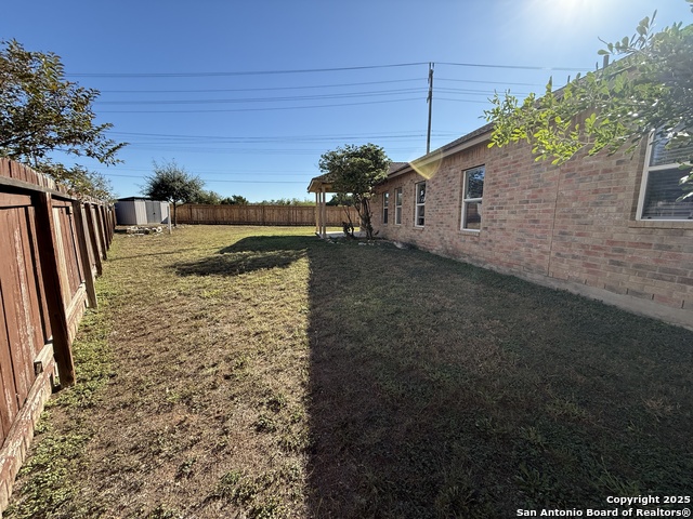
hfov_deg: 102.1
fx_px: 280
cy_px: 260
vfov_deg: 85.7
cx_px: 346
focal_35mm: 14
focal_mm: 2.22
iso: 64
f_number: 2.2
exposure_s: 1/1167
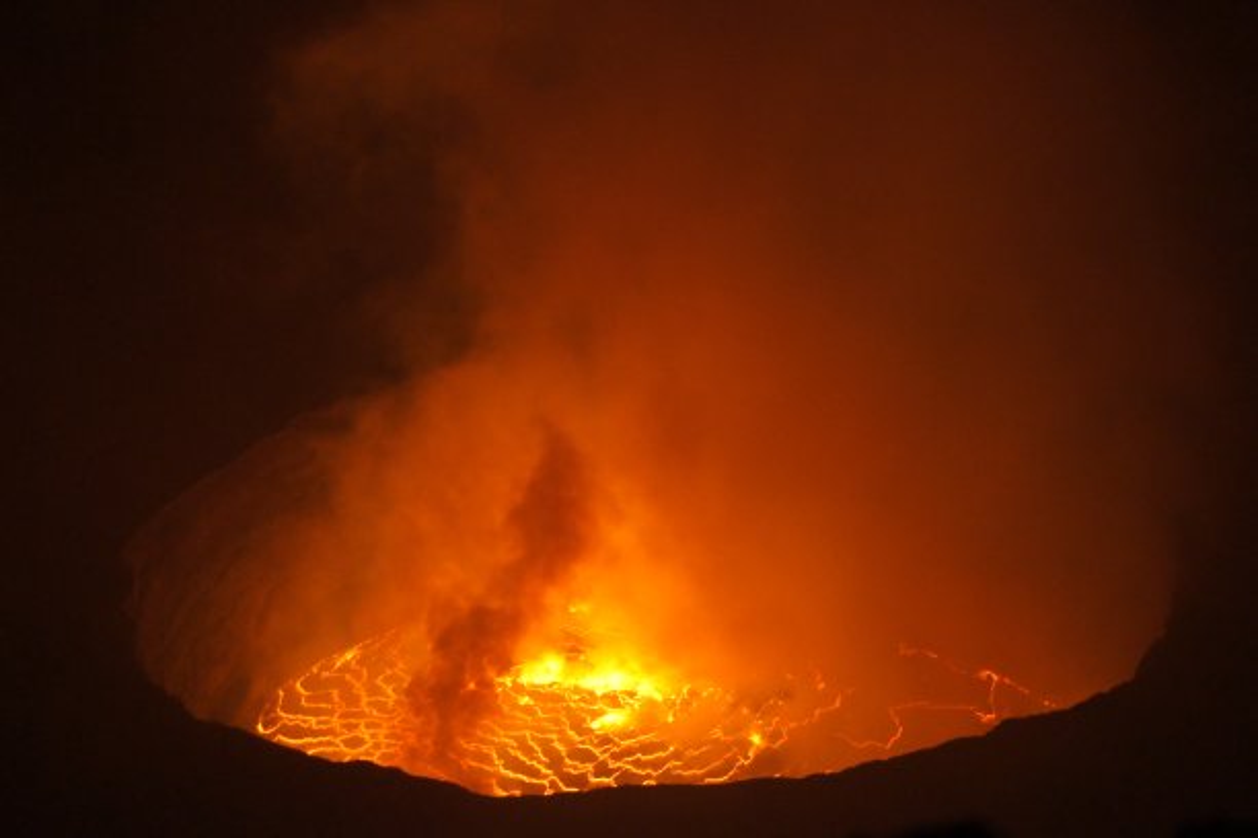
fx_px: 2883
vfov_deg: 16.6
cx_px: 629
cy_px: 419
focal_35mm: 82
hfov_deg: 24.6
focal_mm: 55
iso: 1600
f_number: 4
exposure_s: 1/13
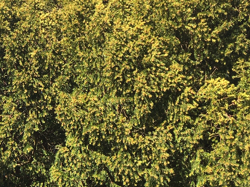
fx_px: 563
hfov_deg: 23.4
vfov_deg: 18.2
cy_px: 206
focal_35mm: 78
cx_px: -30
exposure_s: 1/541
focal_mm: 4.15
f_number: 2.2
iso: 25
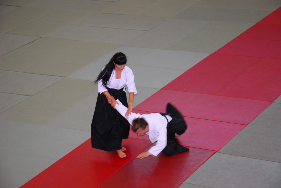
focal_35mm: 105
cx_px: 140
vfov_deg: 13.1
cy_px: 94
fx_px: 820
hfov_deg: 19.4
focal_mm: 70
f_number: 7.1
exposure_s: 1/60
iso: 800
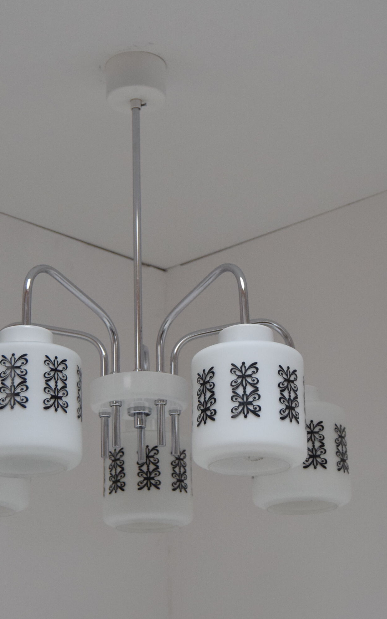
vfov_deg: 28.7
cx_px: 146
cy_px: 307
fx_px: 1211
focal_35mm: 72
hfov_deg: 18.1
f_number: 4.5
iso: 1600
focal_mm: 31
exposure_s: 1/80
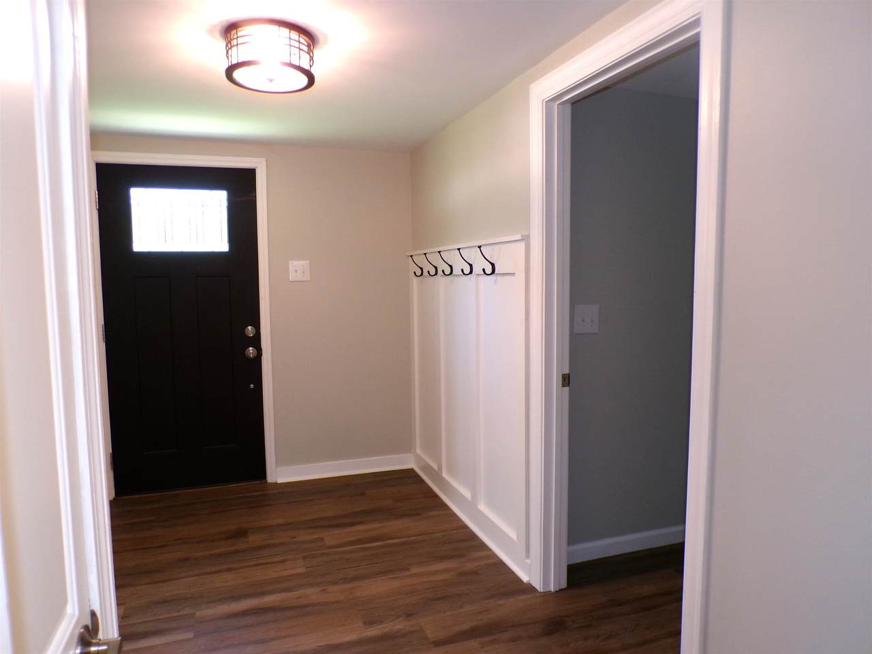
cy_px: 327
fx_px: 605
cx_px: 436
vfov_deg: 56.8
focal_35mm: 24
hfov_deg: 71.6
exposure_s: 1/17
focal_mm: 4.3
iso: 200
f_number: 3
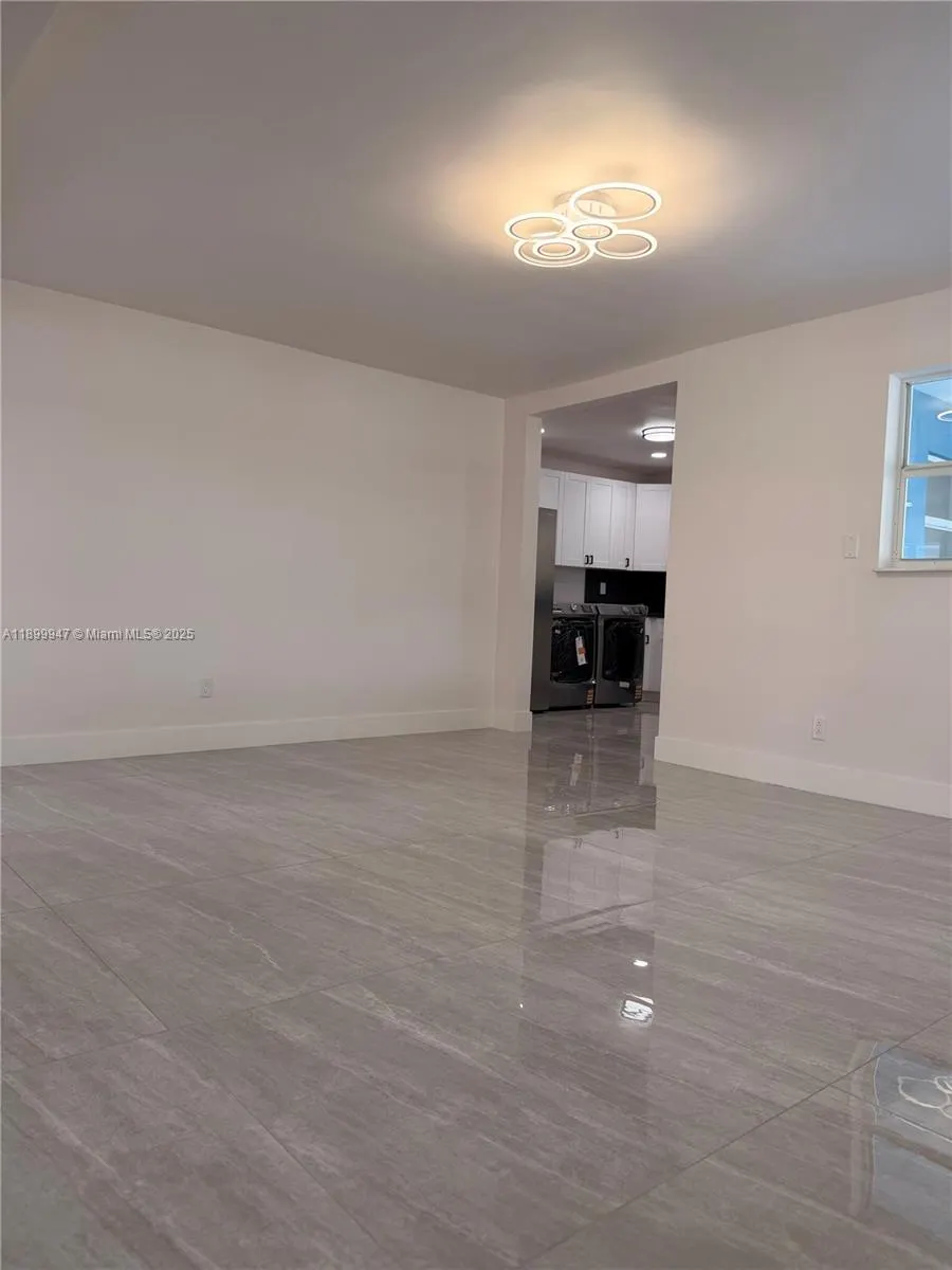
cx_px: 476
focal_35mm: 24
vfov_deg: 71.6
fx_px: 880
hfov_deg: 56.8
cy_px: 635
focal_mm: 6.76
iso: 80
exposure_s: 1/215
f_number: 1.78
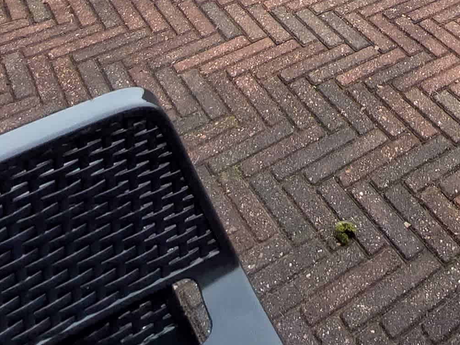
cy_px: -330
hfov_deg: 34.8
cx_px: 411
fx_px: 691
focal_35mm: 52
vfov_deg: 18.8
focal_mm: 1.7
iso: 50
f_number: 2.2
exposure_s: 1/269
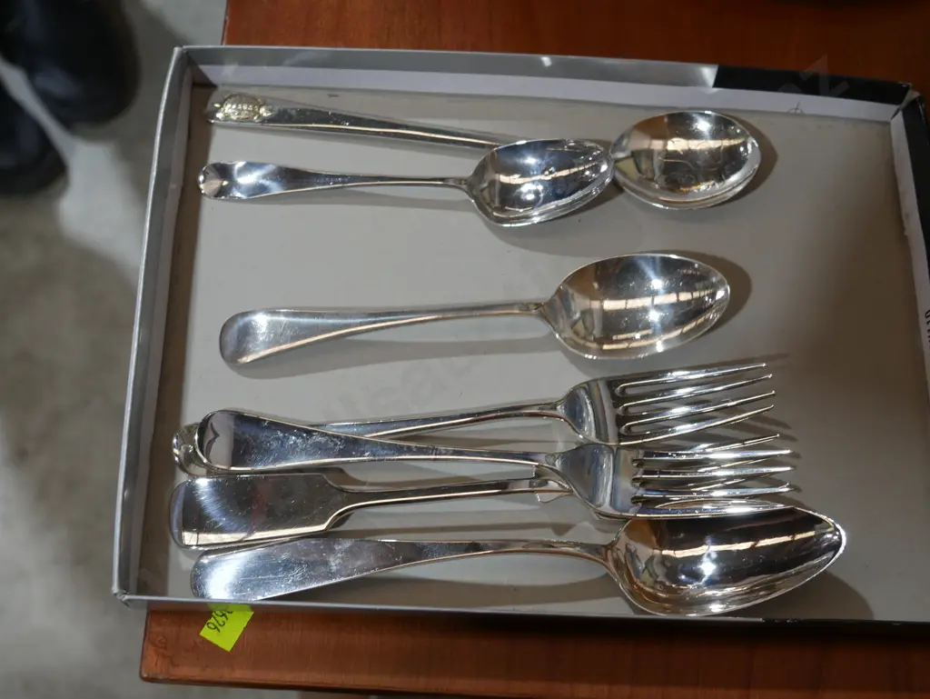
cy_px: 350
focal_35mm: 50
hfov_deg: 38.2
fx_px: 1344
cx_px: 465
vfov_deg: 29.1
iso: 320
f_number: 5.3
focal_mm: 25
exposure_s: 1/60
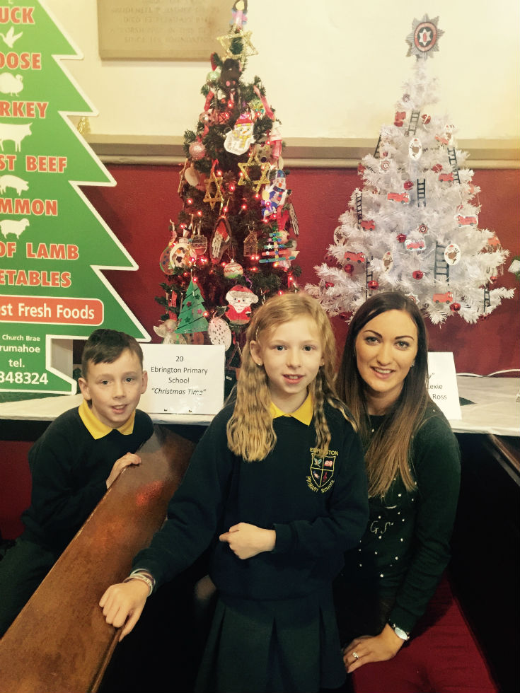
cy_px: 346
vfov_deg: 61.7
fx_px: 581
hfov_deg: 48.2
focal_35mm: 29
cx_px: 260
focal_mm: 4.15
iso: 250
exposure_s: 1/8
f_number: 2.2
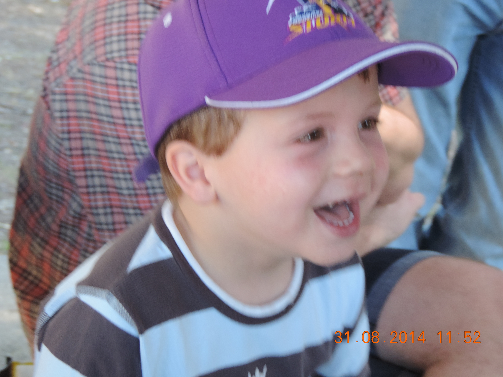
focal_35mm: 145
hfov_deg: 13.6
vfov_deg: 10.2
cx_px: 252
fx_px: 2107
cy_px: 188
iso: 400
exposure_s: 1/50
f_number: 4.4
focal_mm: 25.8
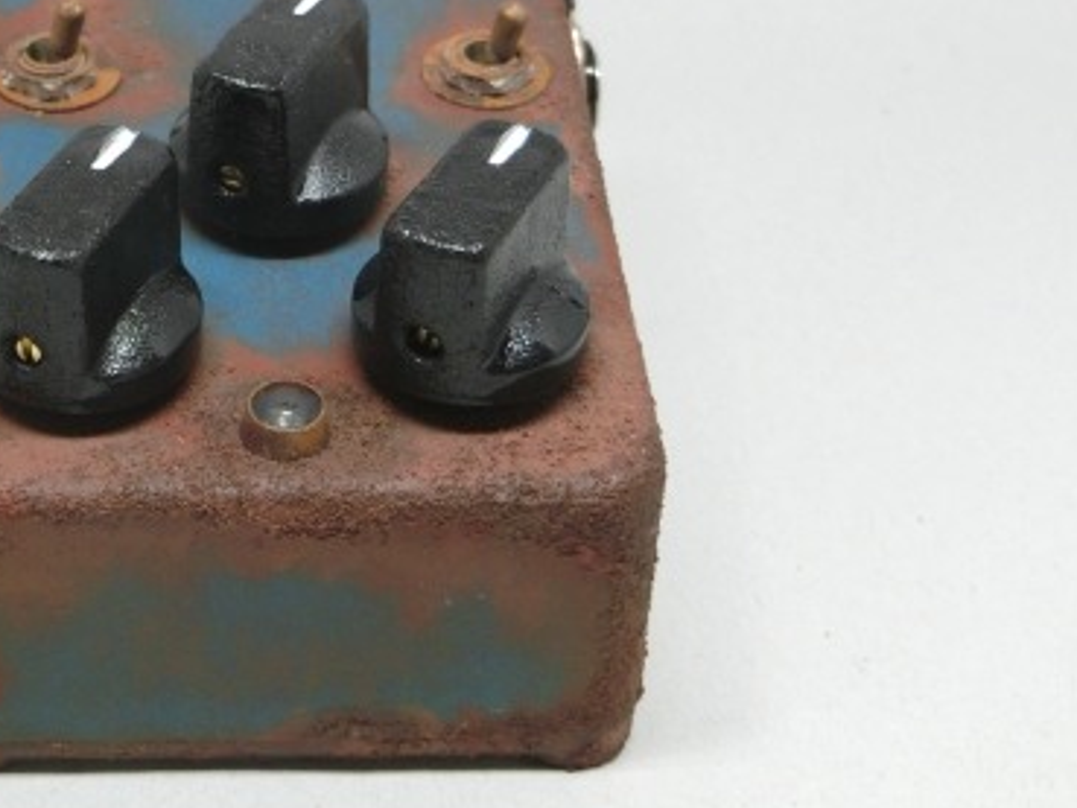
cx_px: 236
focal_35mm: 78
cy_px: 300
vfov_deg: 18.9
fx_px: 2428
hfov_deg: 24.7
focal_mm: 8
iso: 250
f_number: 4.4
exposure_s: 1/125
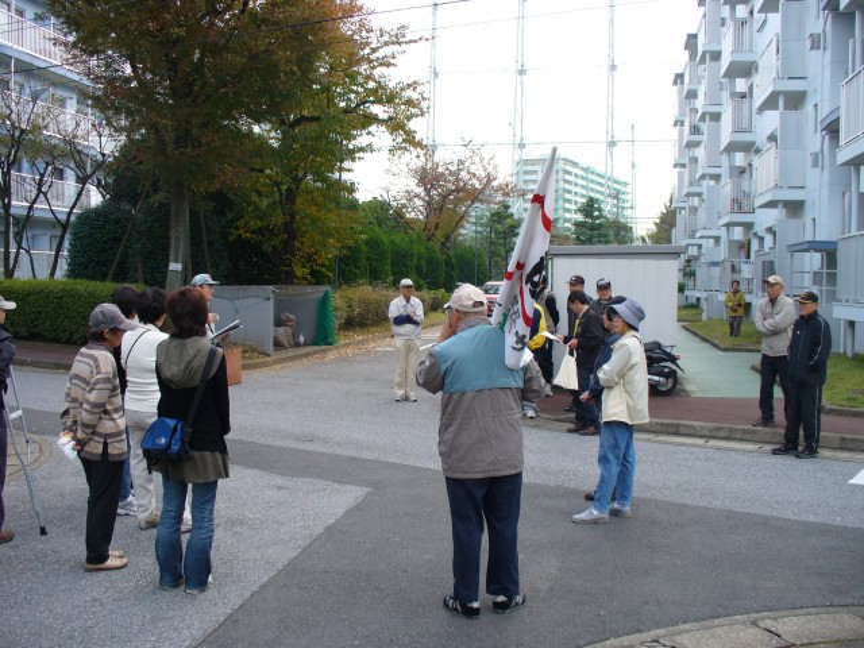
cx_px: 432
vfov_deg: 38.7
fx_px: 924
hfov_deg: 50.1
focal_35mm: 37
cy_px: 324
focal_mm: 6.1
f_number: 2.8
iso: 80
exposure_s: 1/250
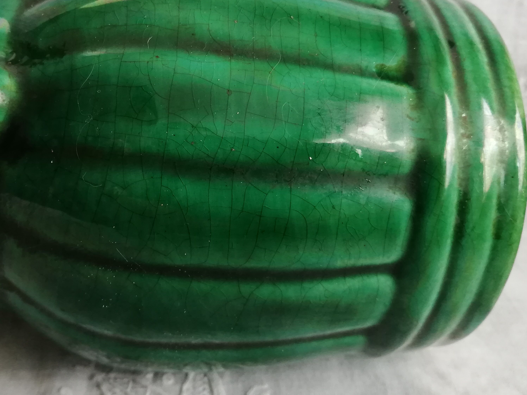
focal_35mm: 40
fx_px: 609
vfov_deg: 35.4
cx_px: 183
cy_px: 117
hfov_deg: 46.2
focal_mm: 3.81
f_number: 2.2
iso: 250
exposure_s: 1/30
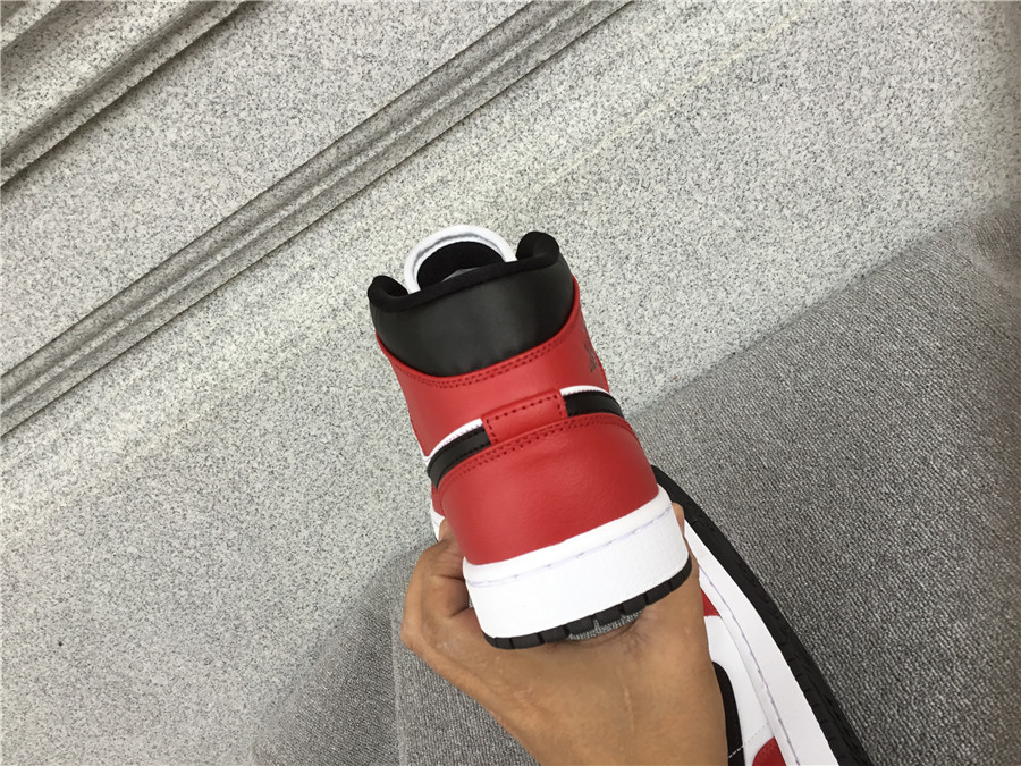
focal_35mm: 31
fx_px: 914
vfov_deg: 45.4
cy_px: 383
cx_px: 510
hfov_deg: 58.4
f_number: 2.4
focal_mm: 3.3
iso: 32
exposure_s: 1/50
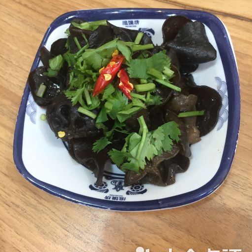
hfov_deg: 47.2
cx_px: 126
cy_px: 112
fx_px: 288
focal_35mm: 35
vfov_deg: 47.1
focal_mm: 4.15
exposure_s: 1/33
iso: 200
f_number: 2.2
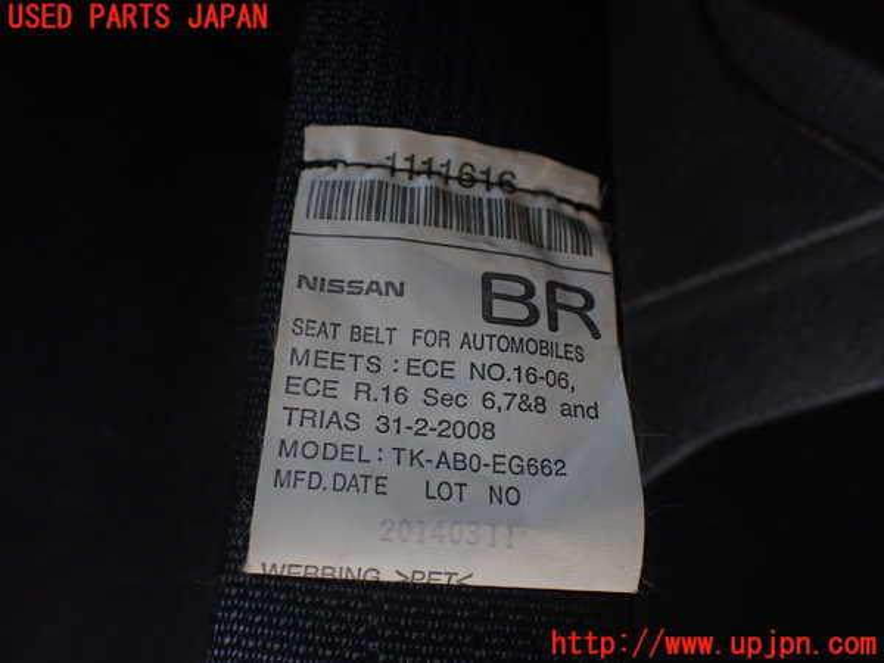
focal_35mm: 30
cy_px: 332
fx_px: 766
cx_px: 442
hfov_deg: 60.0
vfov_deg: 46.8
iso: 400
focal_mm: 5.4
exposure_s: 1/125
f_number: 2.3
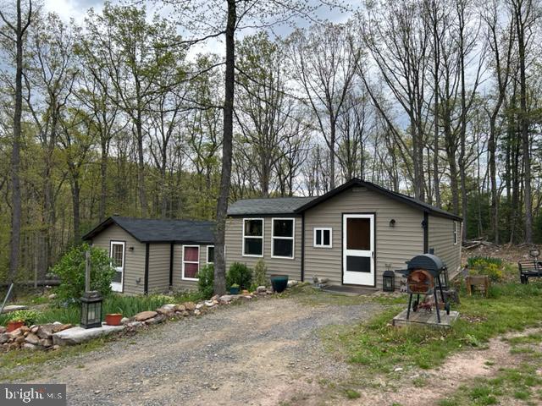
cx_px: 271
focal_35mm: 26
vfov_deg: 53.1
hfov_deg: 67.3
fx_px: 407
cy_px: 203
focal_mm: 5.7
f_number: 1.5
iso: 50
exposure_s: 1/1869
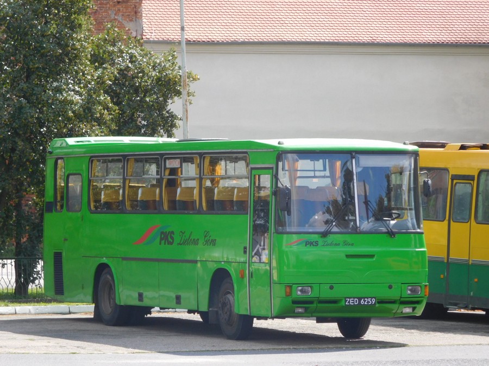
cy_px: 183
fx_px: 3532
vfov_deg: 5.9
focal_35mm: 250
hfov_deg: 7.9
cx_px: 244
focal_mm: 44.6
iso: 125
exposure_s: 1/200
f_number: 5.7
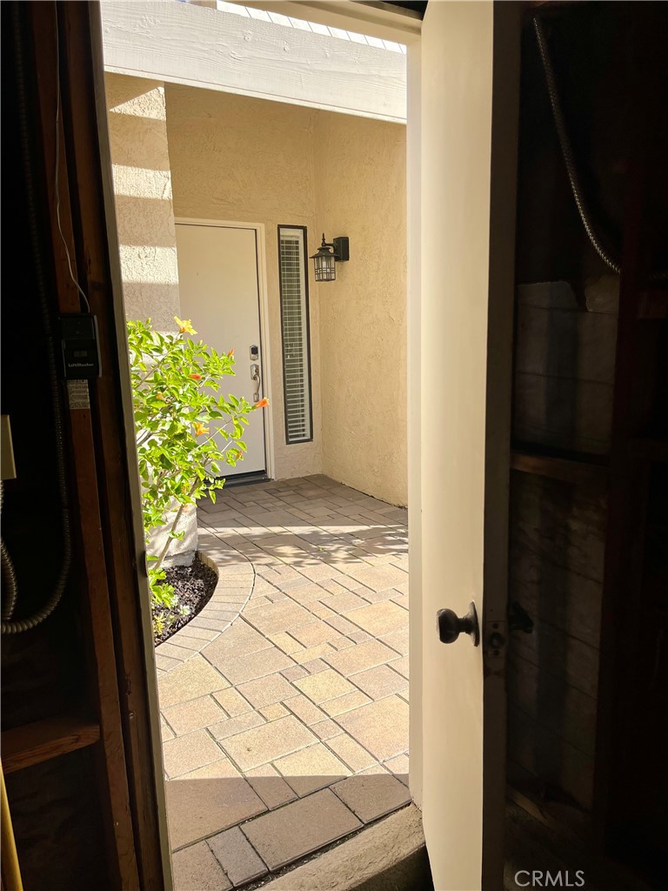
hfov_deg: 54.9
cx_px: 334
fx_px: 643
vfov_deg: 69.4
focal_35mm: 25
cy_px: 446
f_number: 1.6
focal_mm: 5.1
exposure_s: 1/1140
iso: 32
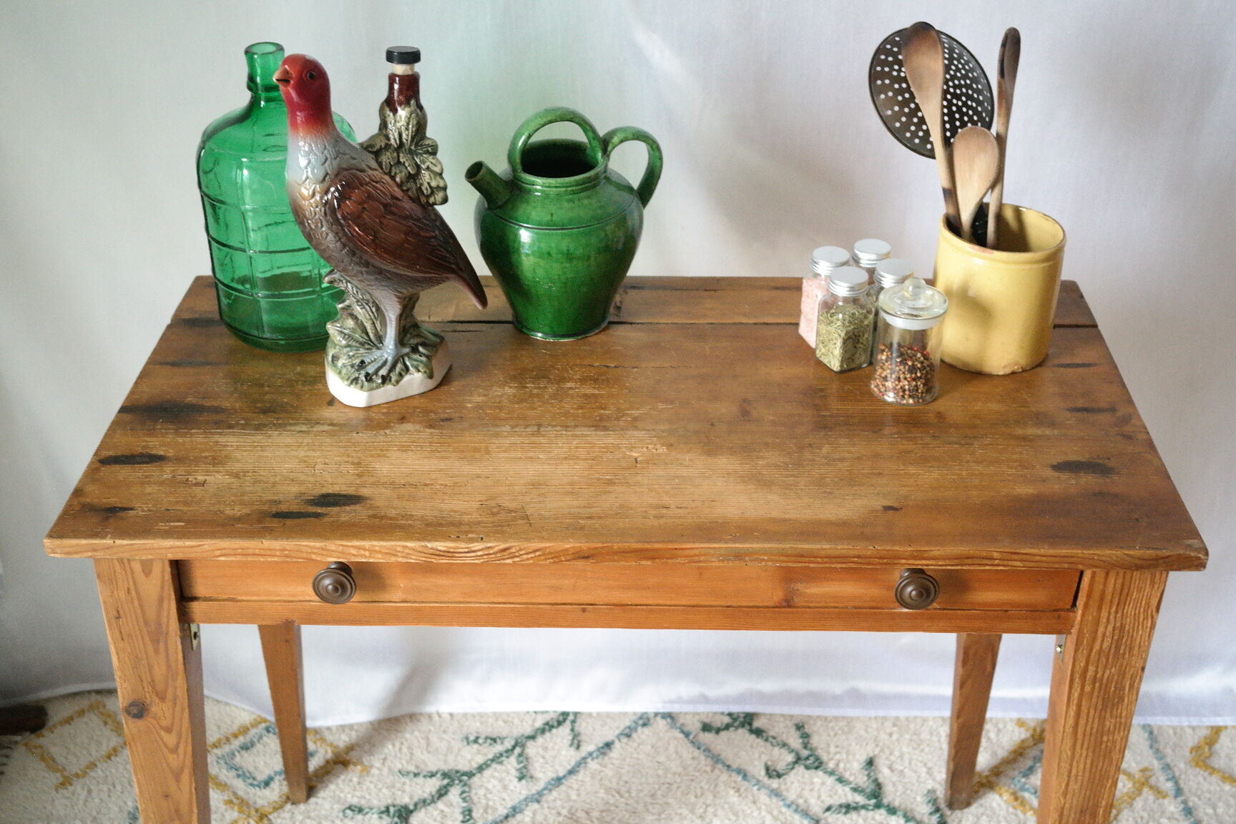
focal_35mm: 43
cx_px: 618
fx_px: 1476
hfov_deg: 45.4
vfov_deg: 31.2
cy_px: 412
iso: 1600
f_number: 5.6
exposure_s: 1/30
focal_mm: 28
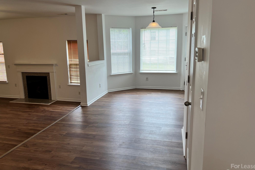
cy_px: 80
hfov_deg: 65.5
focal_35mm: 28
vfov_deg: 46.4
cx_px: 125
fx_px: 198
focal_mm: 5.7
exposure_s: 1/120
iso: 32
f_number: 1.5
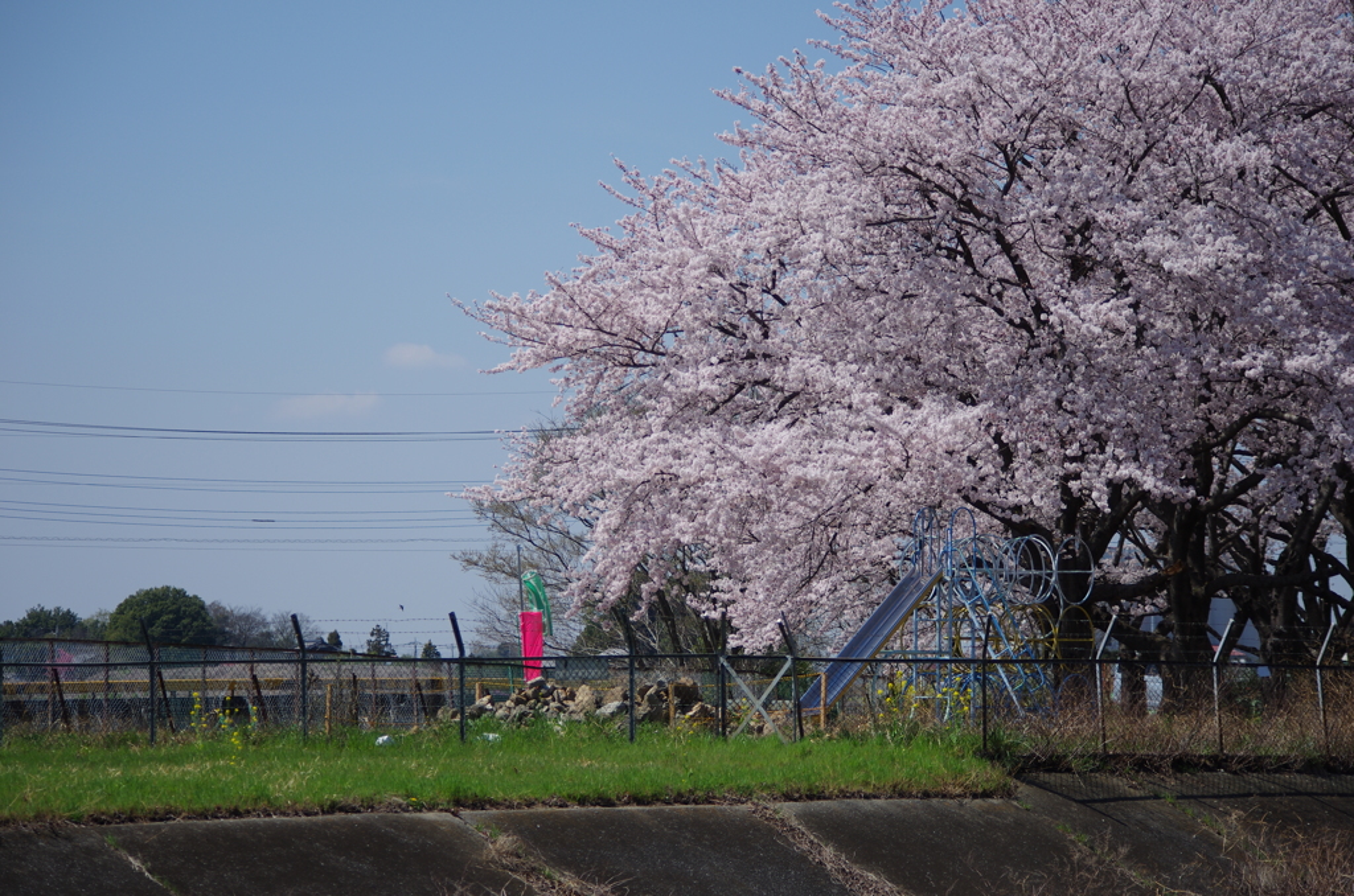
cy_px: 448
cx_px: 677
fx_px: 4954
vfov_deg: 10.3
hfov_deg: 15.6
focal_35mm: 132
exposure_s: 1/1250
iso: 100
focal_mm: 87.5
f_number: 4
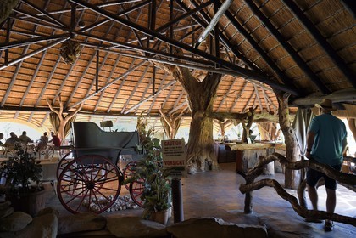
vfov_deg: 45.0
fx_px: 287
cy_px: 119
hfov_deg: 63.7
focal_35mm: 29
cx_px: 178
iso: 200
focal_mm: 29
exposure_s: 1/20
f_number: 4
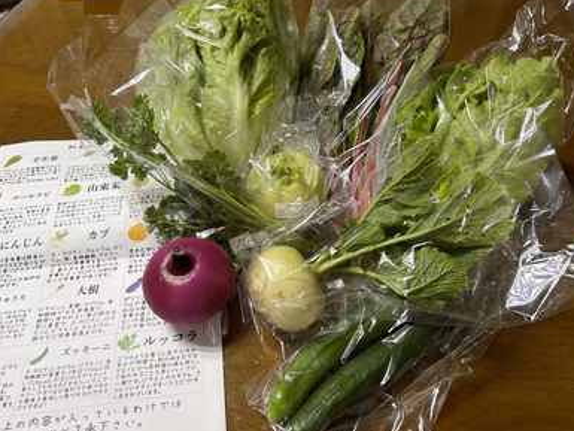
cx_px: 297
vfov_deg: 51.4
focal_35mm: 27
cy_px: 212
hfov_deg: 65.3
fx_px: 448
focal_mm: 5.7
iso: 100
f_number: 1.5
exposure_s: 1/50
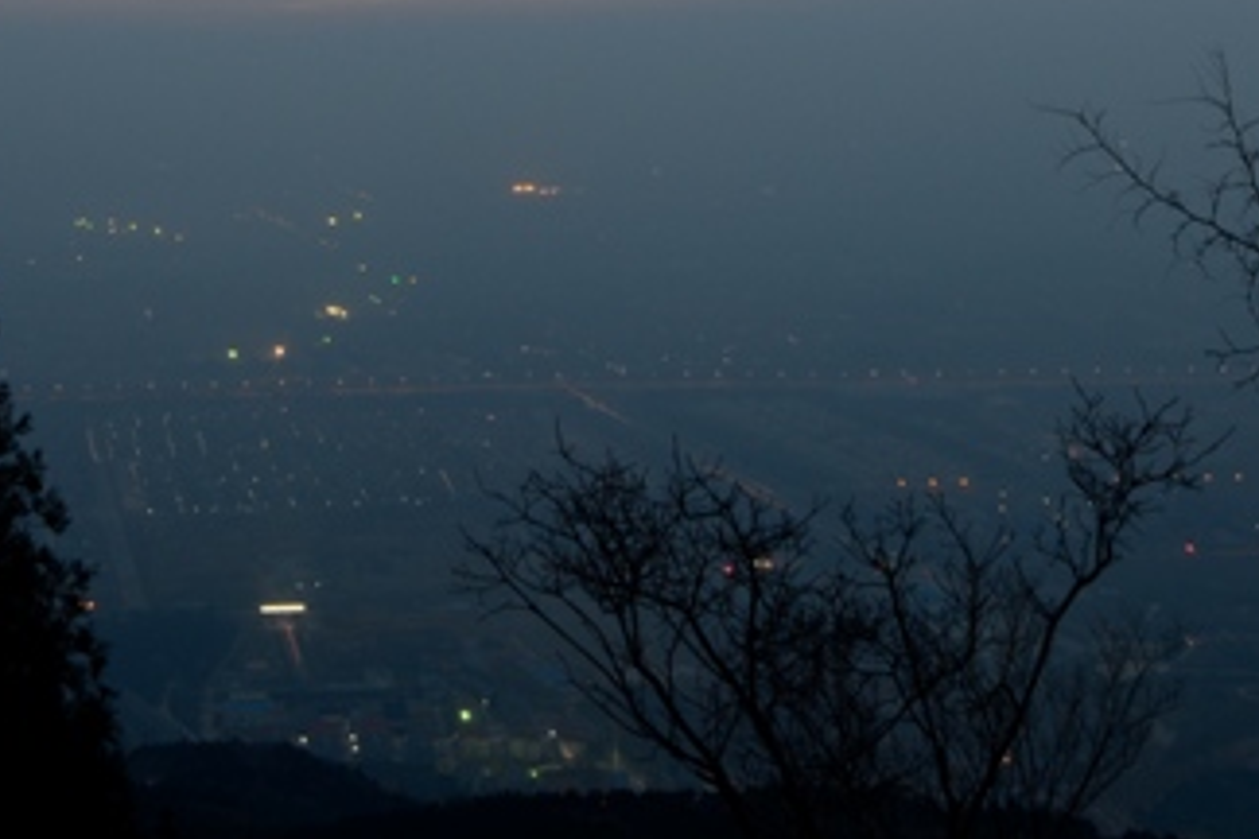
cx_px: 309
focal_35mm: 62
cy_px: -185
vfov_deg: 20.4
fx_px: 2168
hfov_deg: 31.8
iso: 100
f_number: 20
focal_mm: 21
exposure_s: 25
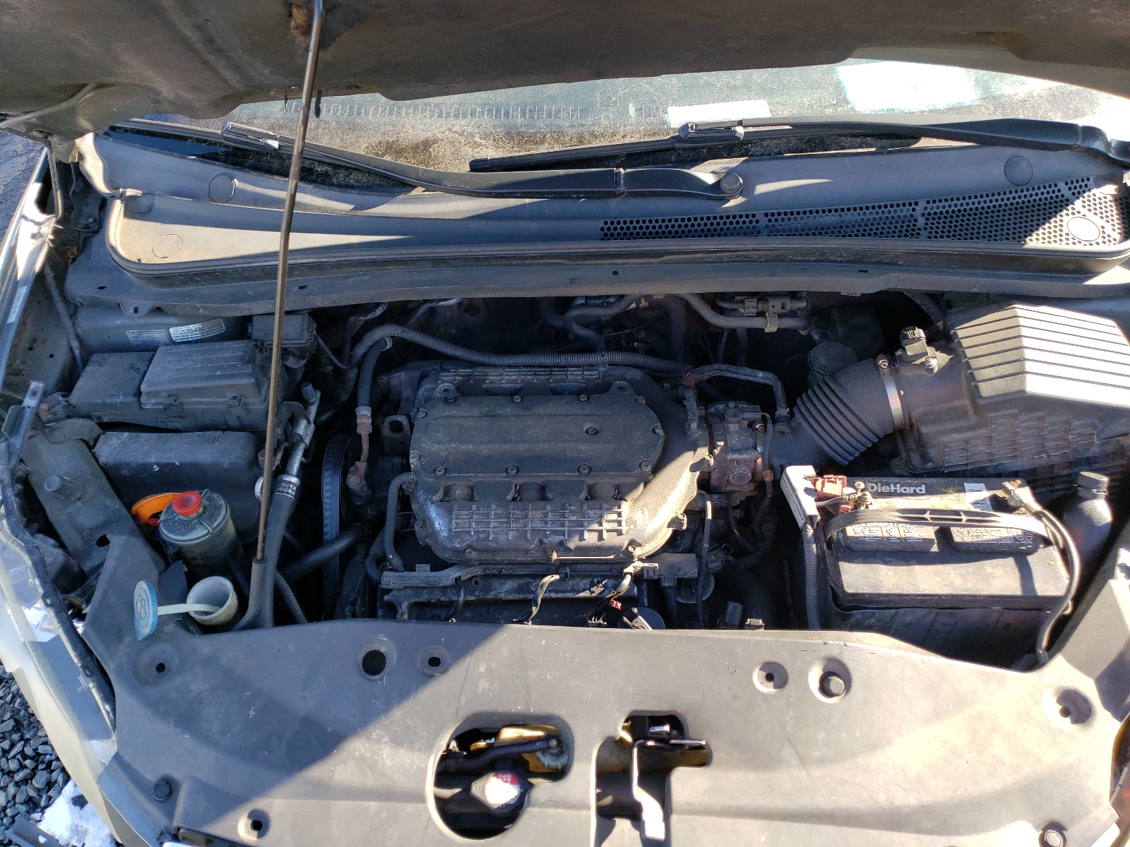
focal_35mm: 26
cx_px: 565
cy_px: 424
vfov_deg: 53.1
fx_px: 849
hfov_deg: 67.3
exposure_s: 1/303
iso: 50
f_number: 1.5
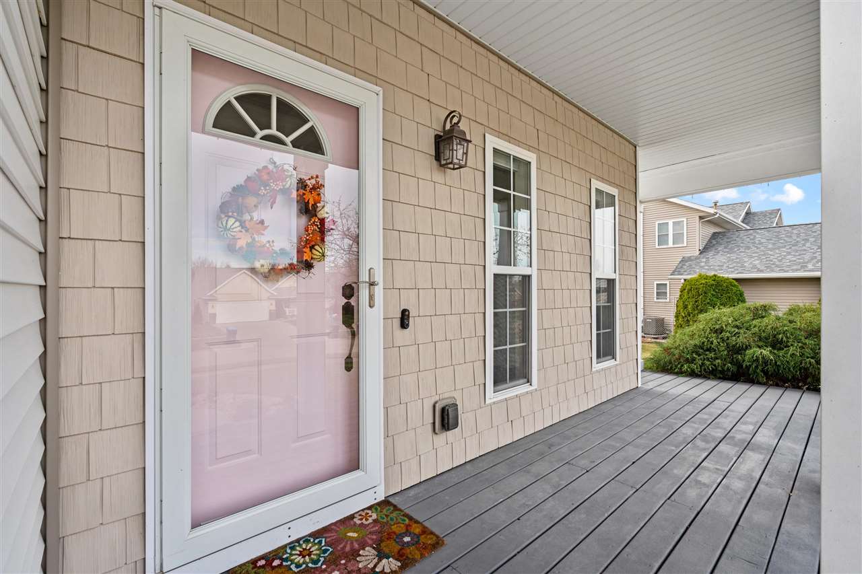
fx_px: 395
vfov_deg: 72.0
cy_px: 287
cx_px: 431
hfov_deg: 95.0
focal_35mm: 16
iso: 250
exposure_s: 1/80
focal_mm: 16.5
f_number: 9
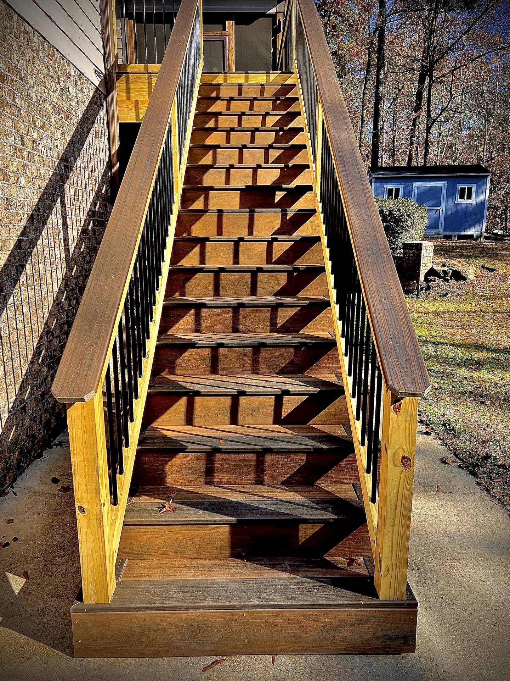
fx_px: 511
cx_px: 255
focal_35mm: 26
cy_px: 340
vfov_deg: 67.3
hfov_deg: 53.1
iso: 50
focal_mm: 5.7
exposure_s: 1/840
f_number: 1.5
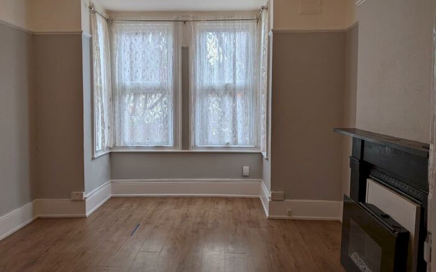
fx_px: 345
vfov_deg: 43.1
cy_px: 124
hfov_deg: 64.6
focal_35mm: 29
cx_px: 216
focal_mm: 4.44
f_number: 1.8
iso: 49
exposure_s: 1/235
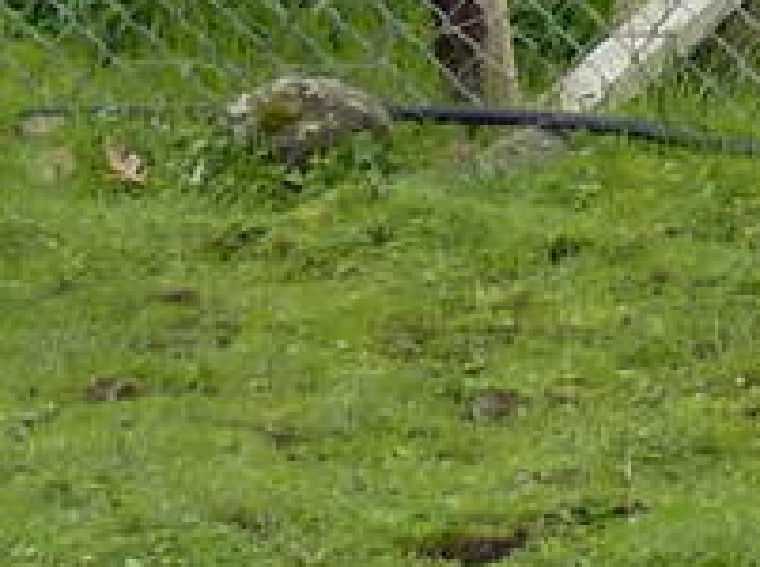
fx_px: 6991
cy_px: -1414
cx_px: 1482
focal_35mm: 319
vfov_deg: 4.4
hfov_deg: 6.1
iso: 160
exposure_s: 1/500
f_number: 3.6
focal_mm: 6.5
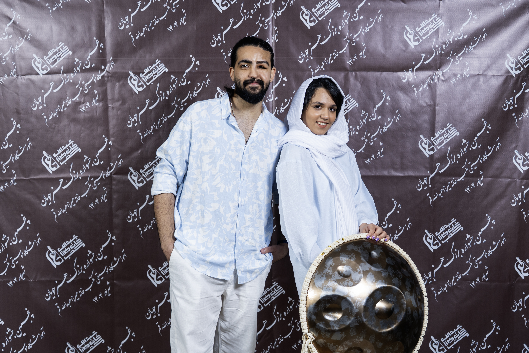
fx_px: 647
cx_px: 264
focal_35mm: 44
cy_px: 176
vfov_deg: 30.5
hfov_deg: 44.5
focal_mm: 44
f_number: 4
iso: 320
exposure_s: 1/125
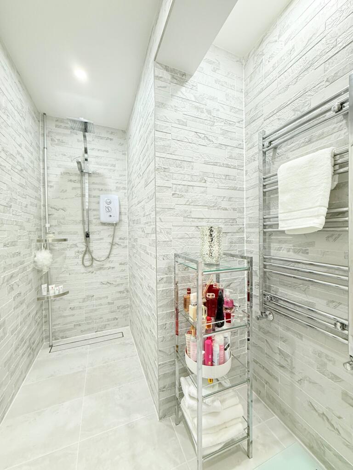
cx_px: 176
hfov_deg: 85.7
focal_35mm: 14
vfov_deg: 102.1
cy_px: 235
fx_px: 190
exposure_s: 1/50
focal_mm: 2.22
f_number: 2.2
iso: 200
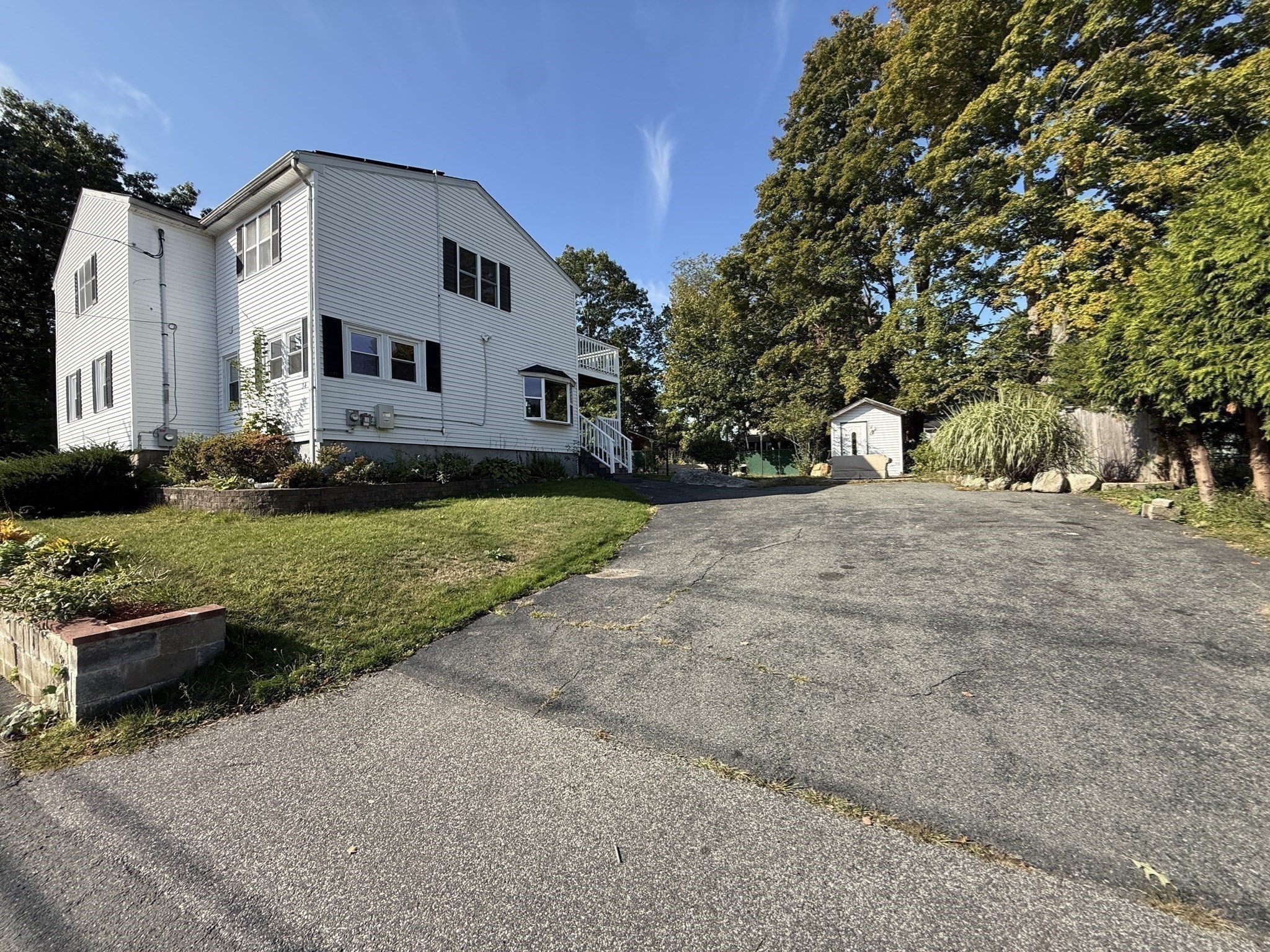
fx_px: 514
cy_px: 476
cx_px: 635
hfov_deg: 102.1
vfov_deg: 85.7
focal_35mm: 14
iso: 64
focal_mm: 2.22
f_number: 2.2
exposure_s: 1/1167
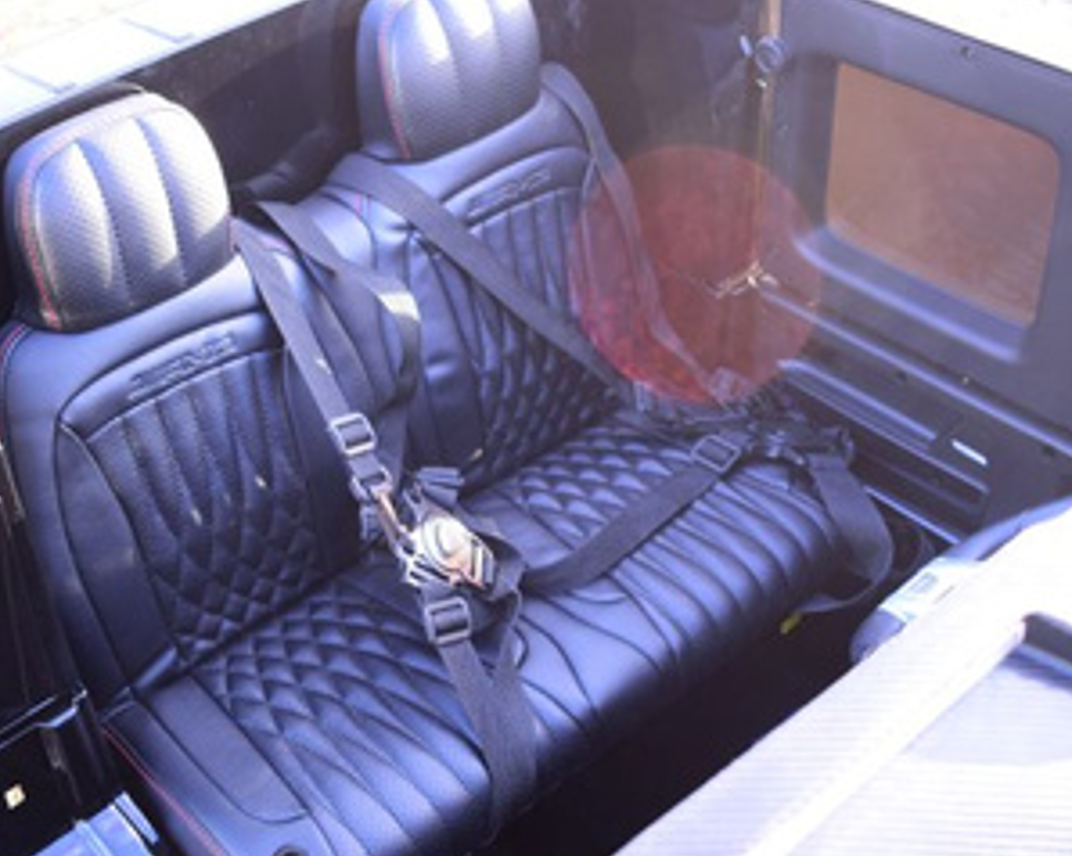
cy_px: 439
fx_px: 1617
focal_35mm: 51
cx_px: 450
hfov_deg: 36.6
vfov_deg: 29.7
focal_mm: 24
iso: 500
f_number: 4
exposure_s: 1/80
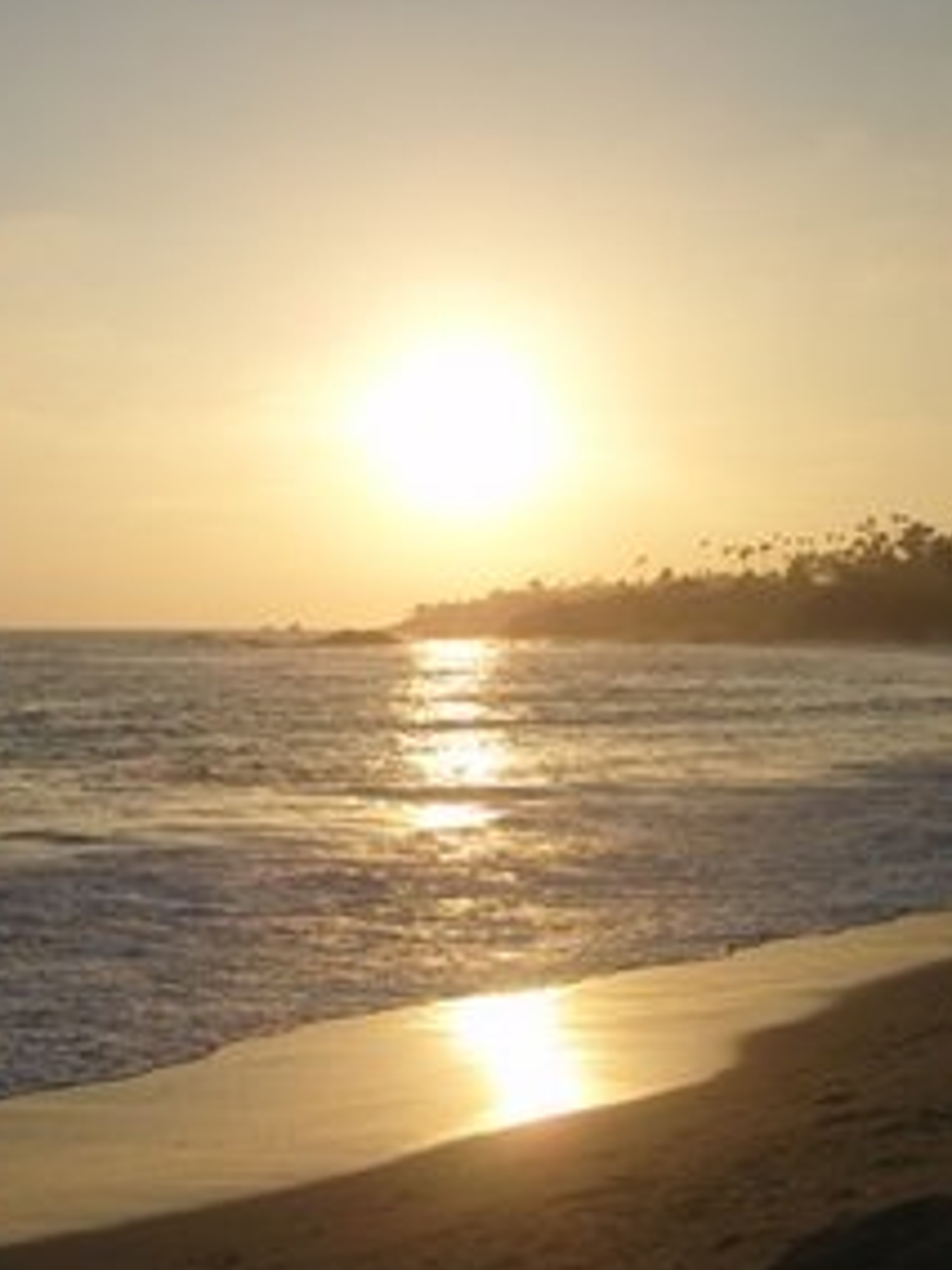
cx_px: 299
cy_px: 642
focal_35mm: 72
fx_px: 2640
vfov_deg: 27.0
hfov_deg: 20.4
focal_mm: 11.5
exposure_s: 1/400
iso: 100
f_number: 8.7
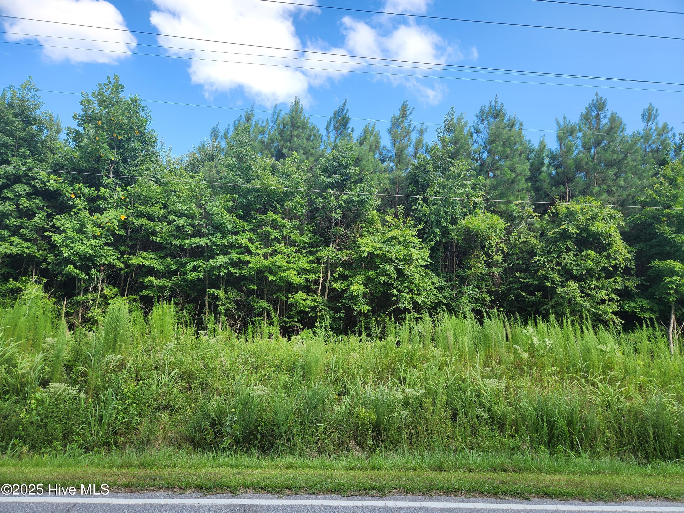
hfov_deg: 73.9
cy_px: 256
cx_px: 342
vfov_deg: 58.9
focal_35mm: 23
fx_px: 454
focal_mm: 5.4
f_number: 1.8
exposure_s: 1/480
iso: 20
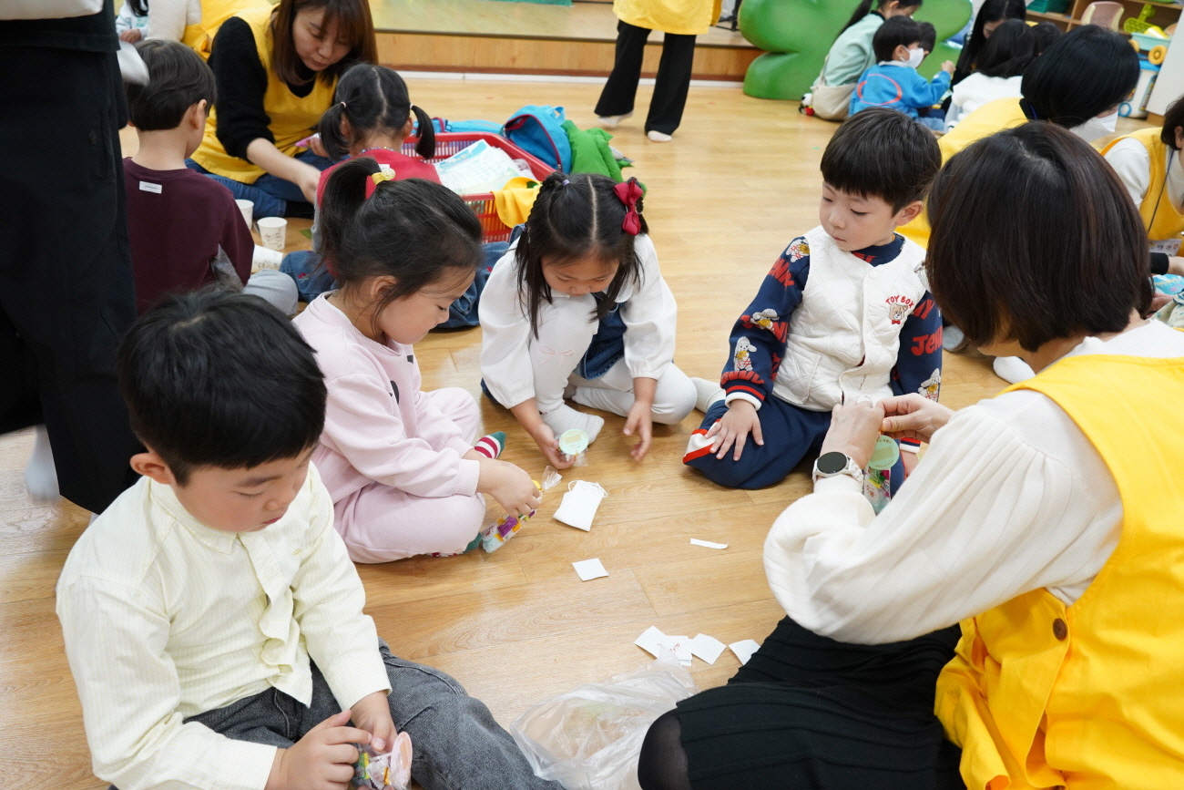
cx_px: 592
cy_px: 395
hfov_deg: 65.5
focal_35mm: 28
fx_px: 921
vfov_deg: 46.4
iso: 2500
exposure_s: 1/60
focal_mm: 28
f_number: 5.6
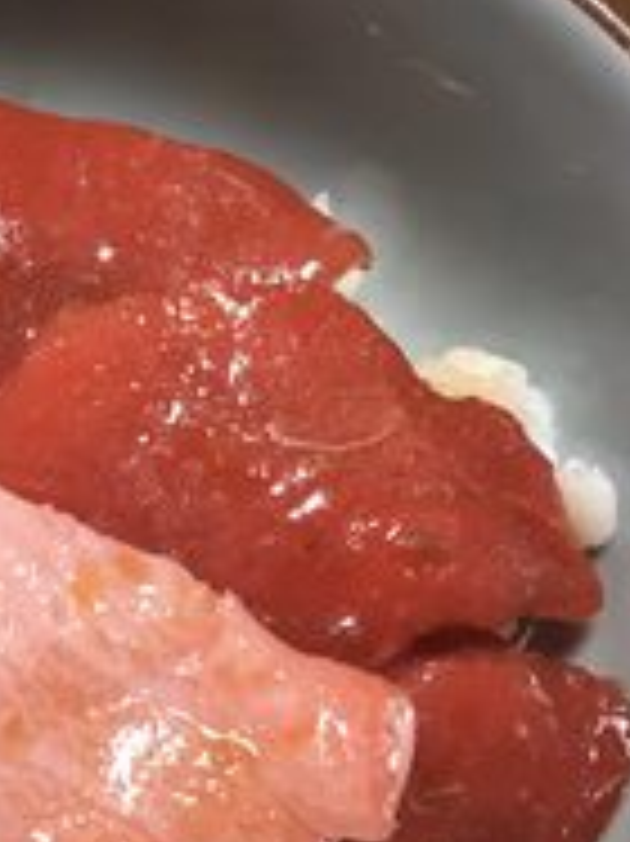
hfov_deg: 22.4
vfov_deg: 30.6
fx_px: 1506
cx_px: -50
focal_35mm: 62
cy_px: 644
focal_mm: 4.15
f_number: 2.2
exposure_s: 1/30
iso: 80
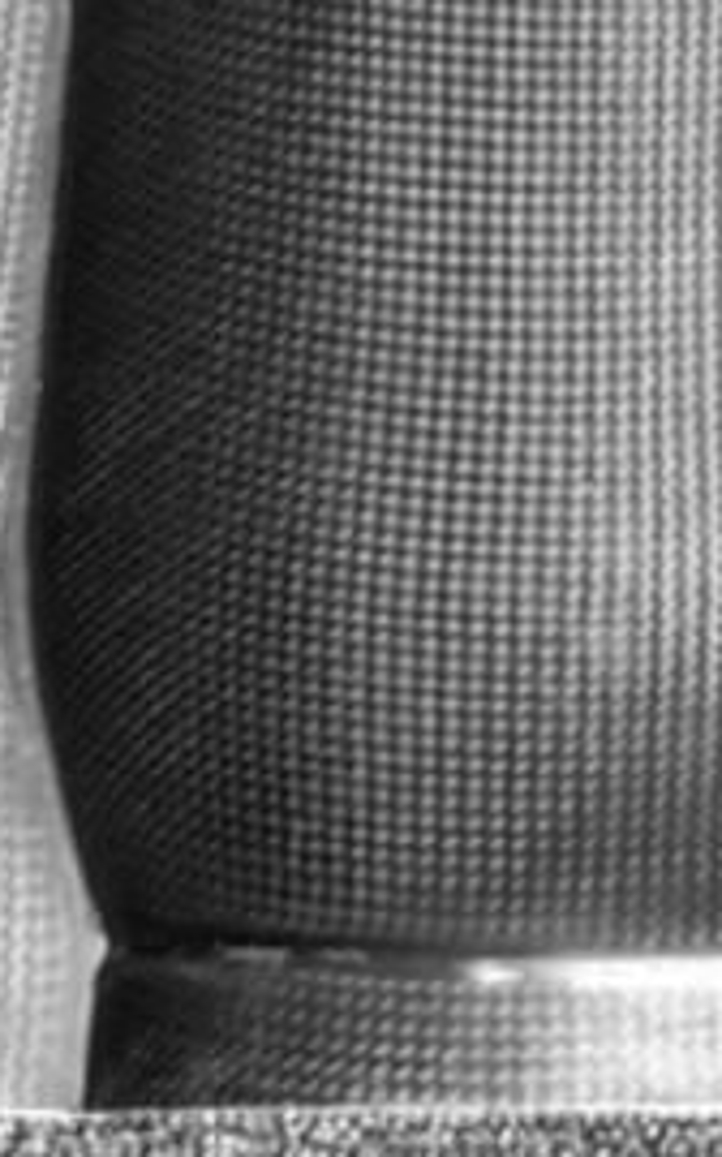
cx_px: 1388
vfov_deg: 12.8
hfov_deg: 7.8
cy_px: -24
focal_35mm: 161
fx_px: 5071
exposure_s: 1/40
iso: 500
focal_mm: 6.76
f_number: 1.78
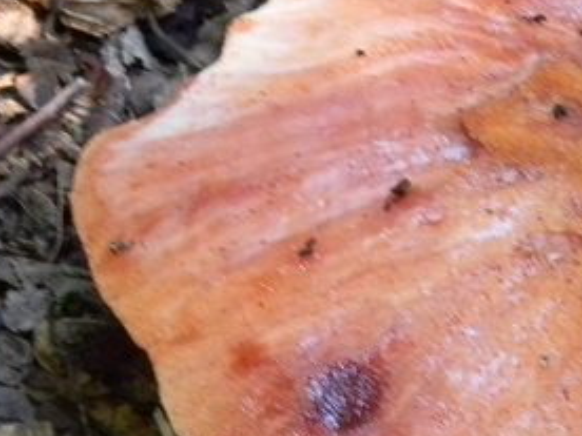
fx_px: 4052
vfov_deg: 6.2
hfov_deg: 8.2
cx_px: 512
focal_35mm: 241
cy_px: 234
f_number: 4.5
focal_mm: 15.1
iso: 400
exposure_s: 1/15.7
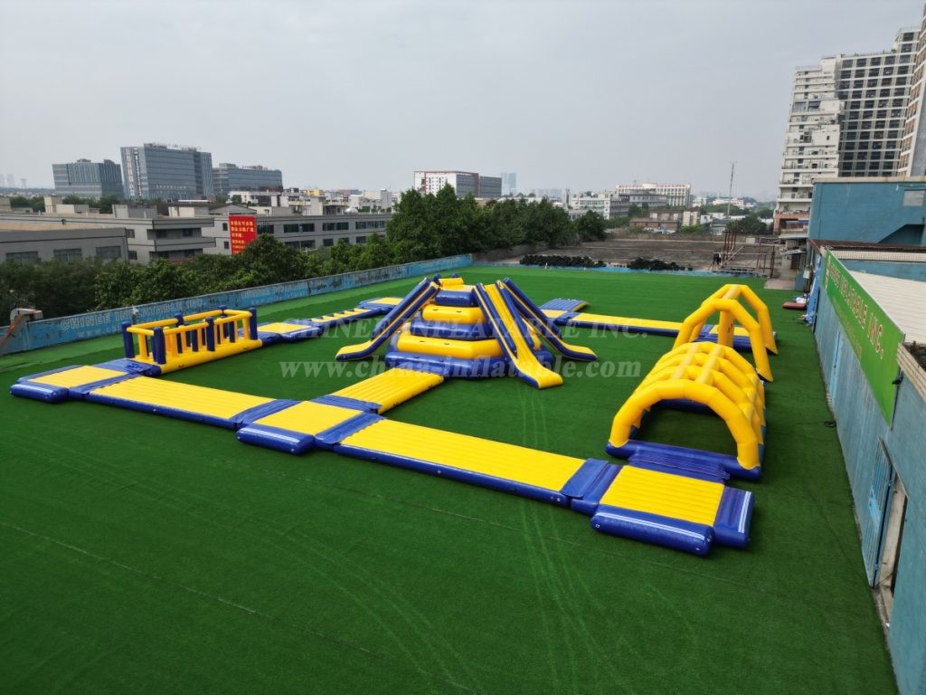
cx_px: 463
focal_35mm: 24
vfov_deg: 56.8
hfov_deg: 71.6
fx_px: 642
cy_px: 348
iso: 110
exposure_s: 1/3200
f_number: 1.7
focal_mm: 6.72
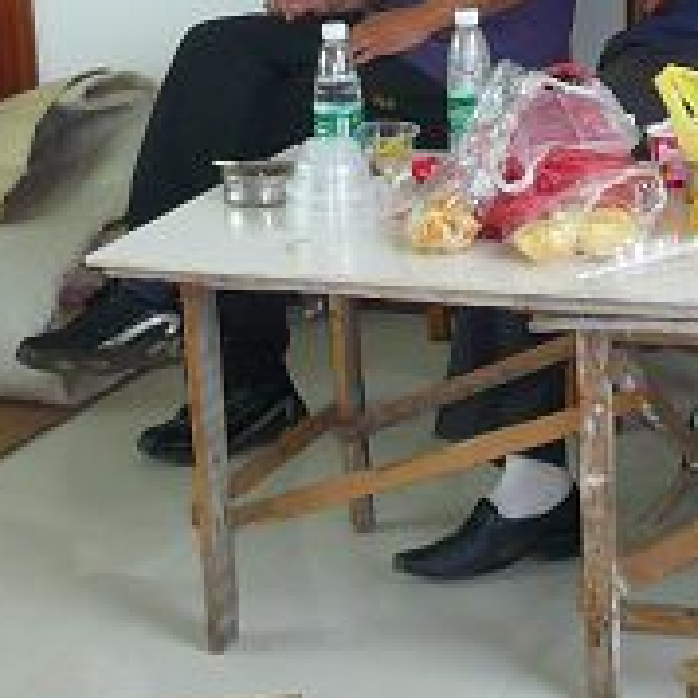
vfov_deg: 14.6
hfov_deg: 15.5
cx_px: 600
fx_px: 2532
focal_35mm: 111
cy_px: -337
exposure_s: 1/80
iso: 100
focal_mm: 4.6
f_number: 2.8
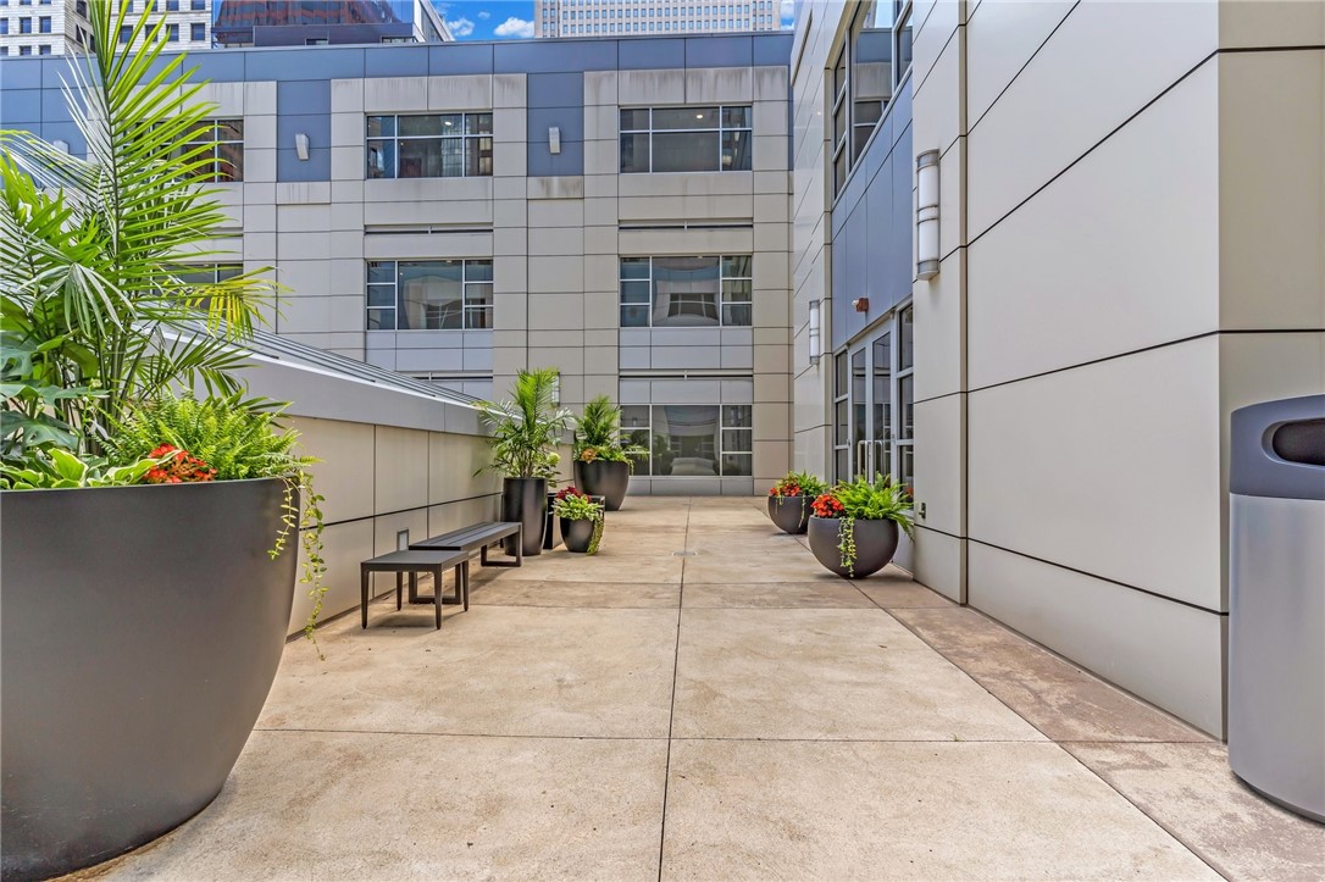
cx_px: 662
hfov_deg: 93.3
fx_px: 625
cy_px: 441
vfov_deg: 70.4
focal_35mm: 17
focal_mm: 17
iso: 400
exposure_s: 1/160
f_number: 8
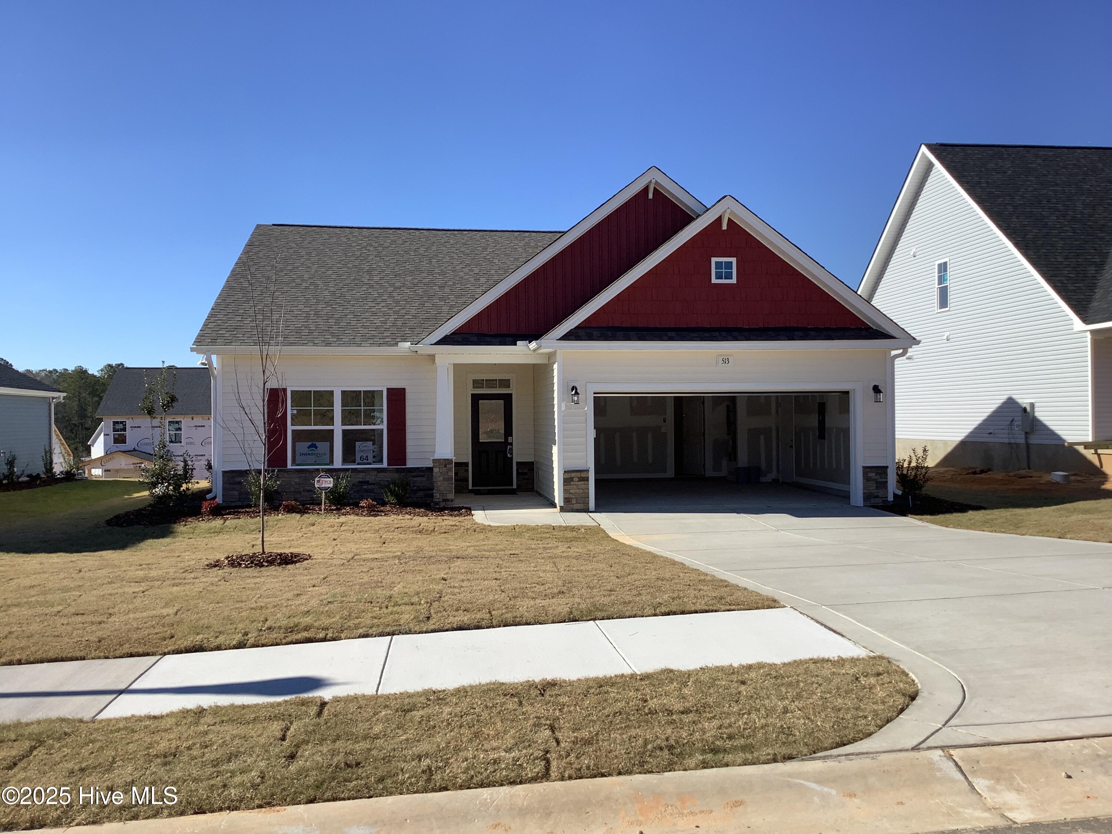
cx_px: 556
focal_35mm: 31
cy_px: 417
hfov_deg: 58.4
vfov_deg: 45.4
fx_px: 996
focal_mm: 3.3
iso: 25
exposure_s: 1/1597
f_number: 2.4
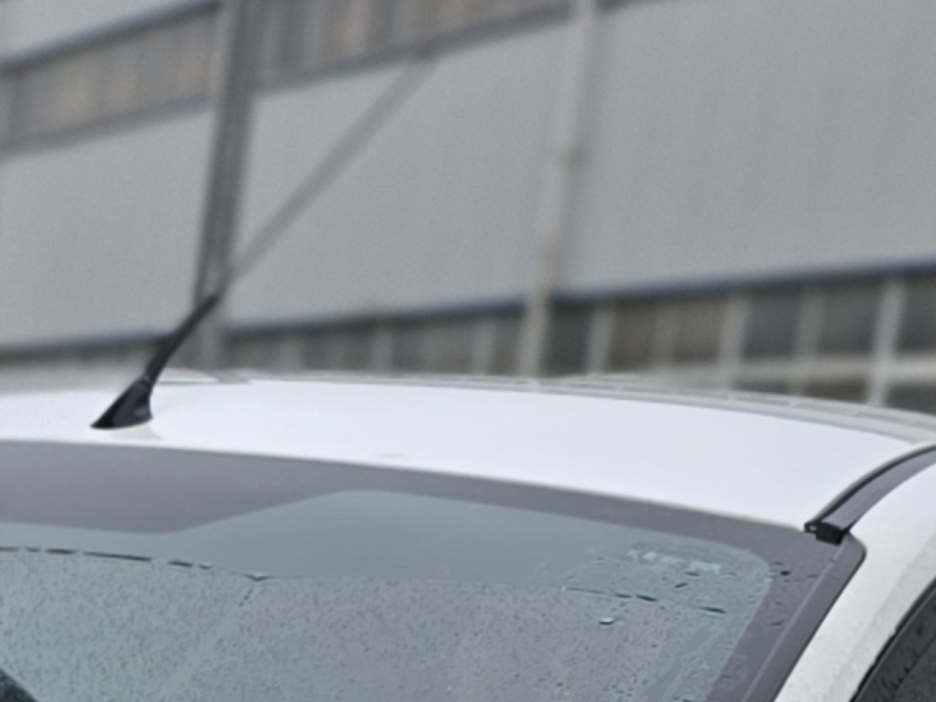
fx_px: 3596
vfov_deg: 9.7
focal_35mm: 133
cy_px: 1745
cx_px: -475
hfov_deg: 13.9
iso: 12
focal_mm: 6.3
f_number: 1.7
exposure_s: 1/162
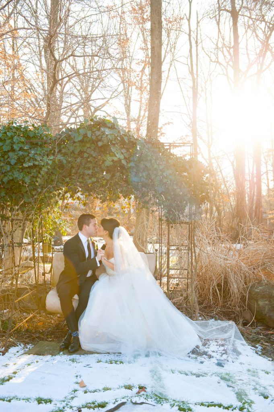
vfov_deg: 46.4
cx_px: 137
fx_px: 480
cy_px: 206
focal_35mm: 42
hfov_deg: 31.8
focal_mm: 42
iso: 200
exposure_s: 1/160
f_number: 4
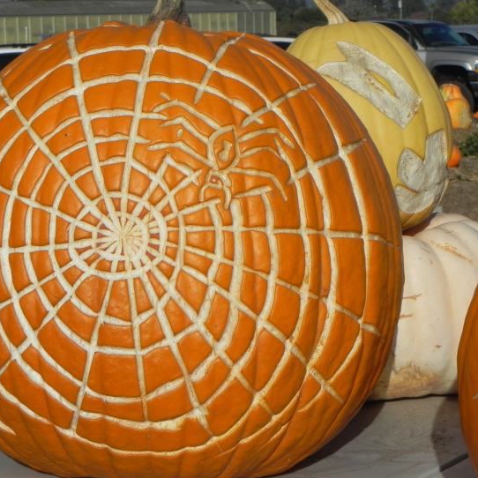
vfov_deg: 15.4
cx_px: 201
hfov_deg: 15.4
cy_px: 240
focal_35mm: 113
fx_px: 1765
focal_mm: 16.9
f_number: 8
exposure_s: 1/1018
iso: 160
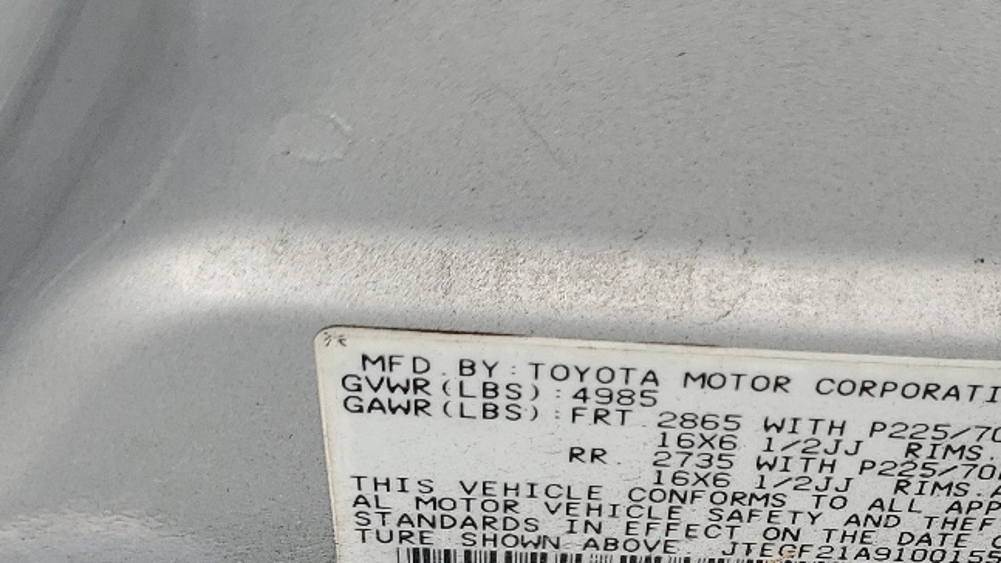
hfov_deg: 29.2
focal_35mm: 70
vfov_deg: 16.7
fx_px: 1858
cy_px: 606
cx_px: 849
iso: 50
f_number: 1.5
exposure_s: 1/769
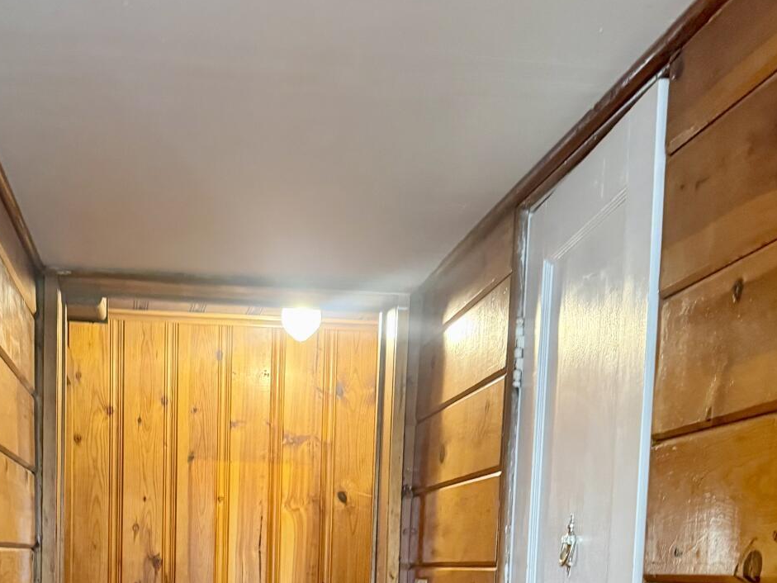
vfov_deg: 26.1
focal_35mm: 51
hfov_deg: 37.3
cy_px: 657
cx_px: 291
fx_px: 1145
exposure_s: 1/60
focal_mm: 6.76
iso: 640
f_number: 1.78
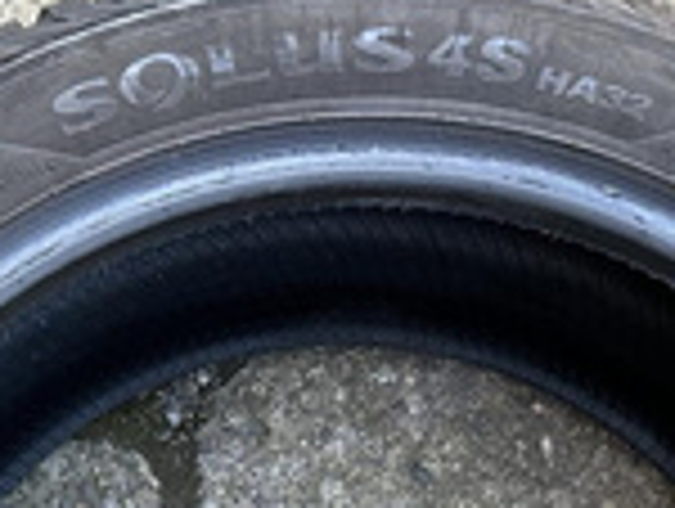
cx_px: 284
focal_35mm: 72
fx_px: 1406
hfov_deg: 27.0
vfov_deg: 18.8
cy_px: 692
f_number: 1.78
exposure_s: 1/121
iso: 160
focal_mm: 6.86
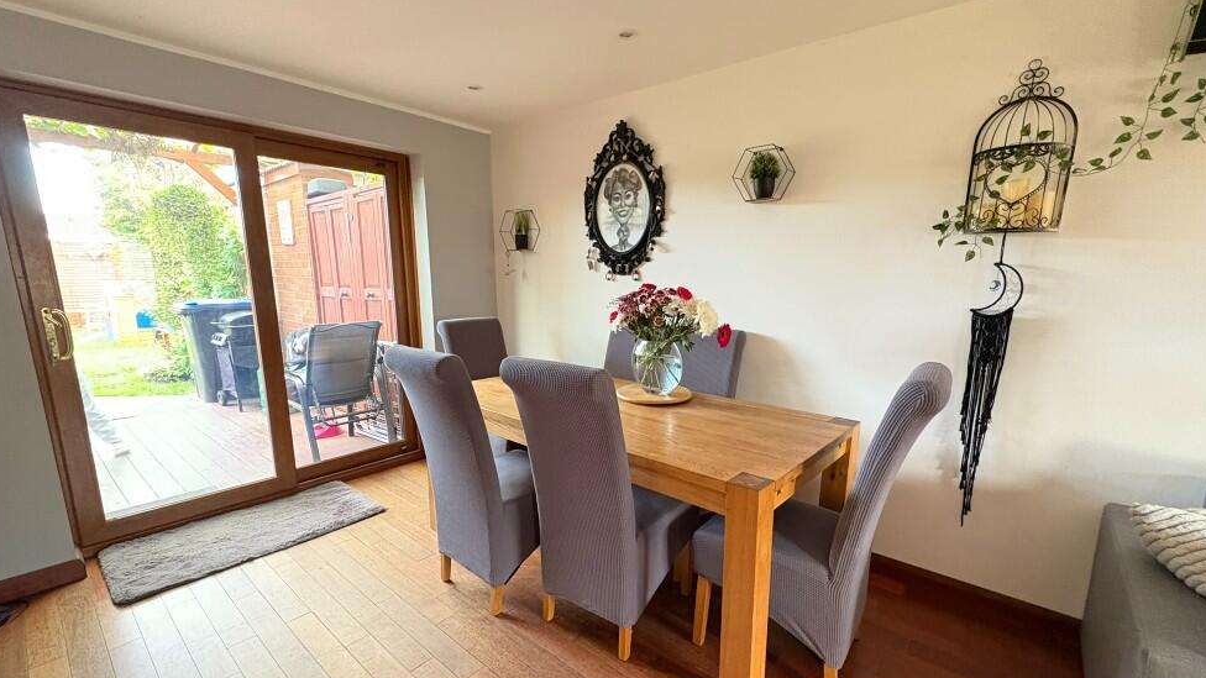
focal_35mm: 16
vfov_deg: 66.9
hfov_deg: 99.4
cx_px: 618
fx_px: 512
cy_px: 372
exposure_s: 1/46
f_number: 2.2
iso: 1000
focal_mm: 2.22
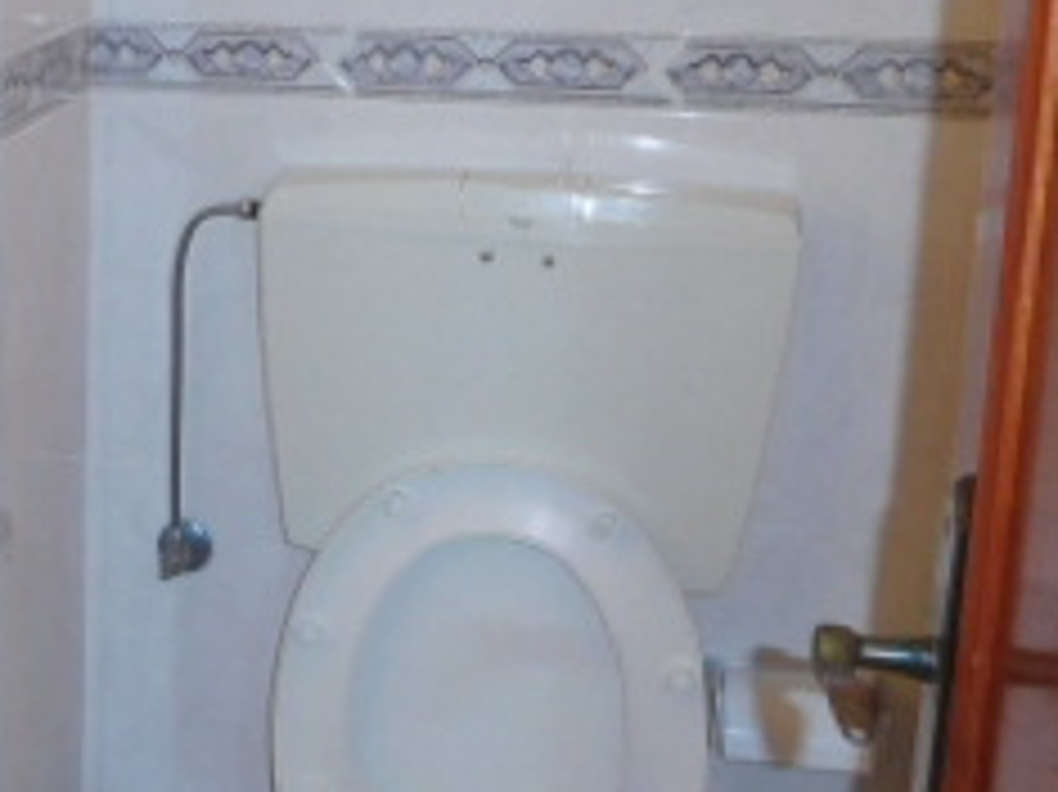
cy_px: 302
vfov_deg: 21.6
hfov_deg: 25.9
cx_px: -176
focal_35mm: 68
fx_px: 2077
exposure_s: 1/30
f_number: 3.4
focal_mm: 4.5
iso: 200
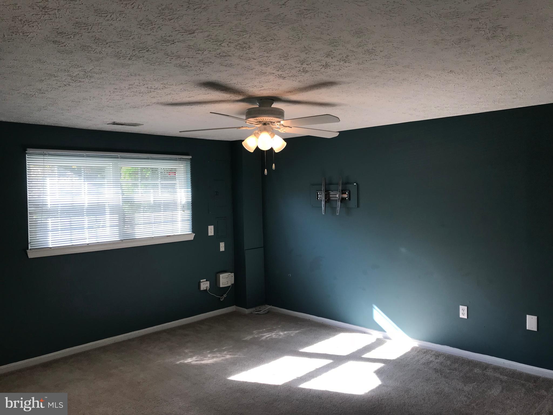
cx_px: 276
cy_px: 208
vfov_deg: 49.7
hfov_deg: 63.4
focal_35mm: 28
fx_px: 447
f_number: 1.8
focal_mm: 3.99
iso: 20
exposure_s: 1/84
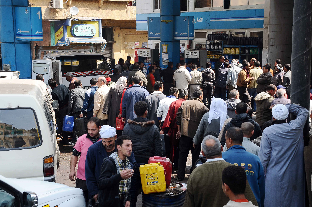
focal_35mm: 57
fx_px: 493
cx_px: 156
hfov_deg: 35.1
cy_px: 104
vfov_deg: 23.7
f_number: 7.1
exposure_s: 1/200
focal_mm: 38
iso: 320
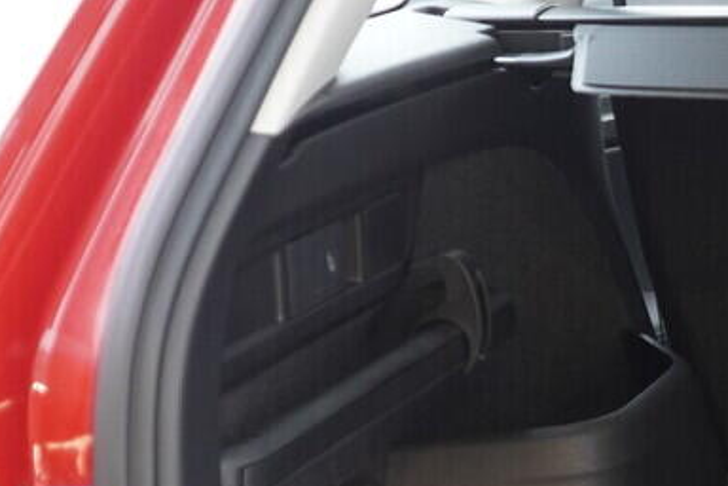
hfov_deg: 13.5
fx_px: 2730
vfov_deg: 10.1
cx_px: 1356
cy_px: 454
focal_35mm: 135
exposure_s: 1/40
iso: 500
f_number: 2.8
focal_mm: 24
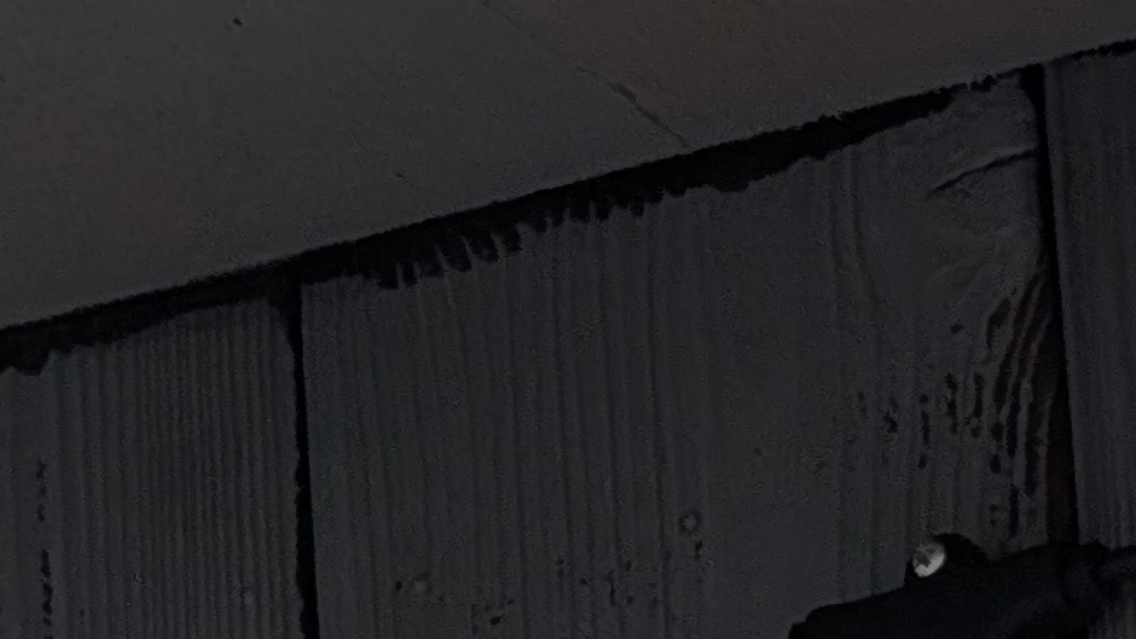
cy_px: 1315
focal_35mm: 232
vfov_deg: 5.1
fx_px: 6989
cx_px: -672
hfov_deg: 9.0
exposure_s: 1/310
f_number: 1.68
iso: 24
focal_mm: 6.9
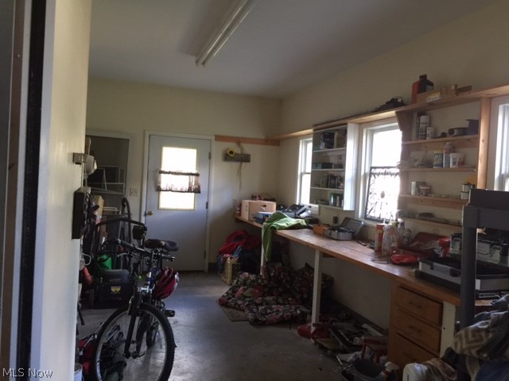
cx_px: 254
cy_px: 190
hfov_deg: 61.7
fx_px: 426
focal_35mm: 29
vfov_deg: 48.2
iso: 100
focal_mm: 4.15
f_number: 2.2
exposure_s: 1/15
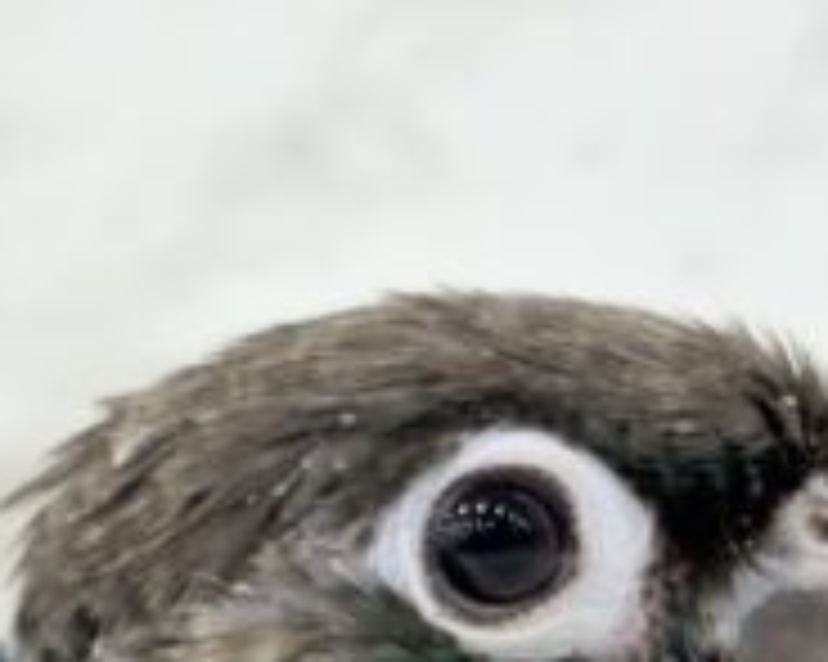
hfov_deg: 10.7
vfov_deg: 8.6
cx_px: -148
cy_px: 937
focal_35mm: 177
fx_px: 4335
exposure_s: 1/100
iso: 100
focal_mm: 5.96
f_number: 1.6
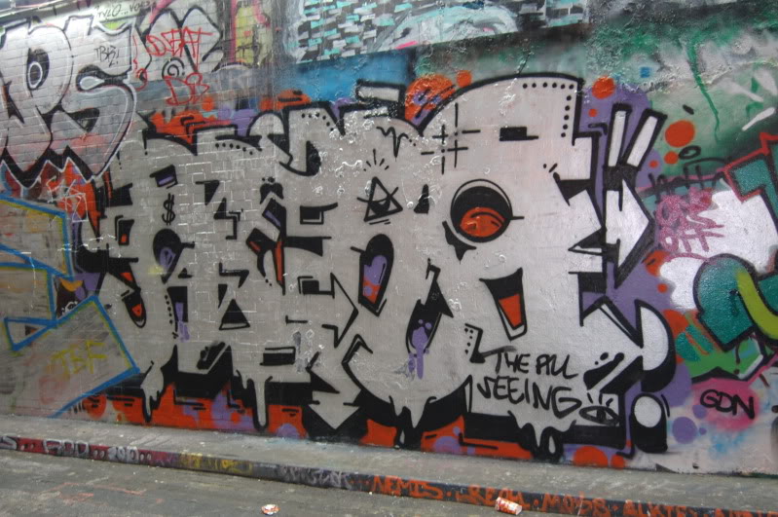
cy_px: 258
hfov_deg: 55.2
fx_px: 745
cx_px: 389
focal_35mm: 34
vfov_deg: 38.3
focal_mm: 23
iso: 400
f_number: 3.8
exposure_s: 1/6
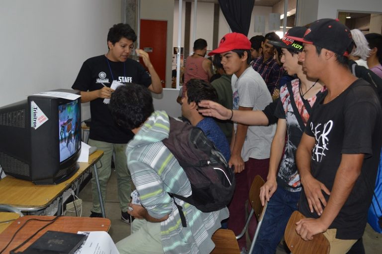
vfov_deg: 39.9
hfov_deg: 57.3
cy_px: 127
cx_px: 191
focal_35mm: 33
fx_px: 350
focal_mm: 22
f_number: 4
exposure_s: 1/60
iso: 640
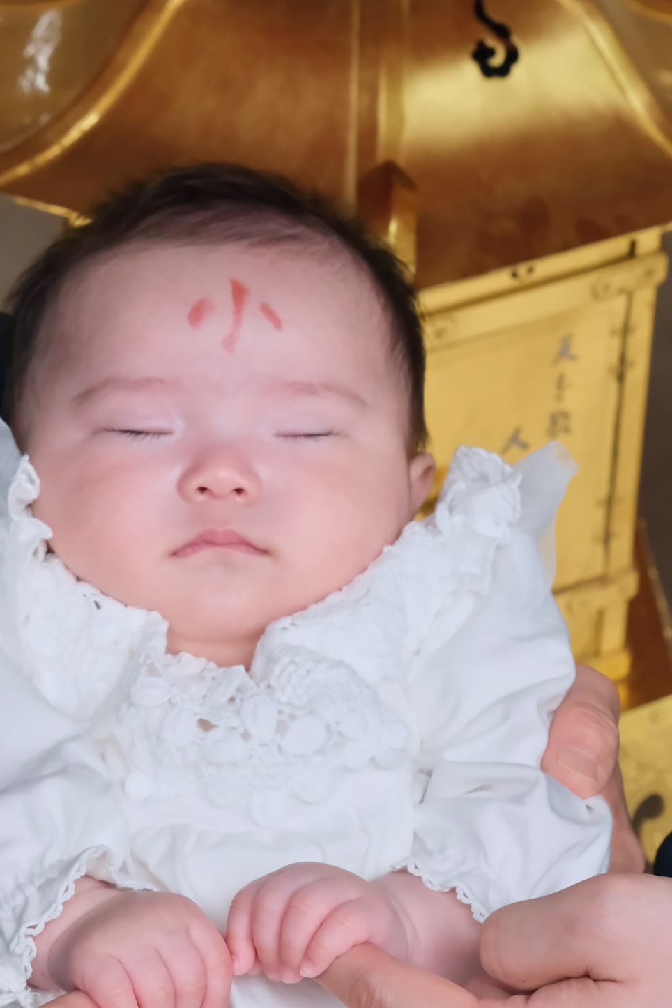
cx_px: 243
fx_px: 3304
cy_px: 597
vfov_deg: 17.3
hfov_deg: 11.6
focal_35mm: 118
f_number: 8
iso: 1600
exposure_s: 1/100
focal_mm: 52.4
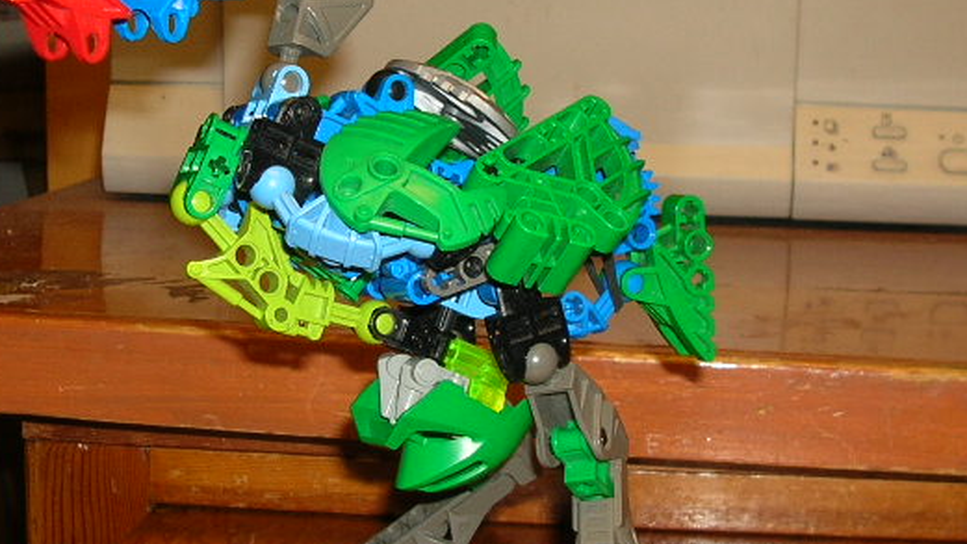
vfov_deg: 16.1
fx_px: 1923
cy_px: 215
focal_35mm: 75
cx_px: 358
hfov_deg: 28.1
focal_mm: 5.8
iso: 50
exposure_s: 1/60.1
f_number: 2.8
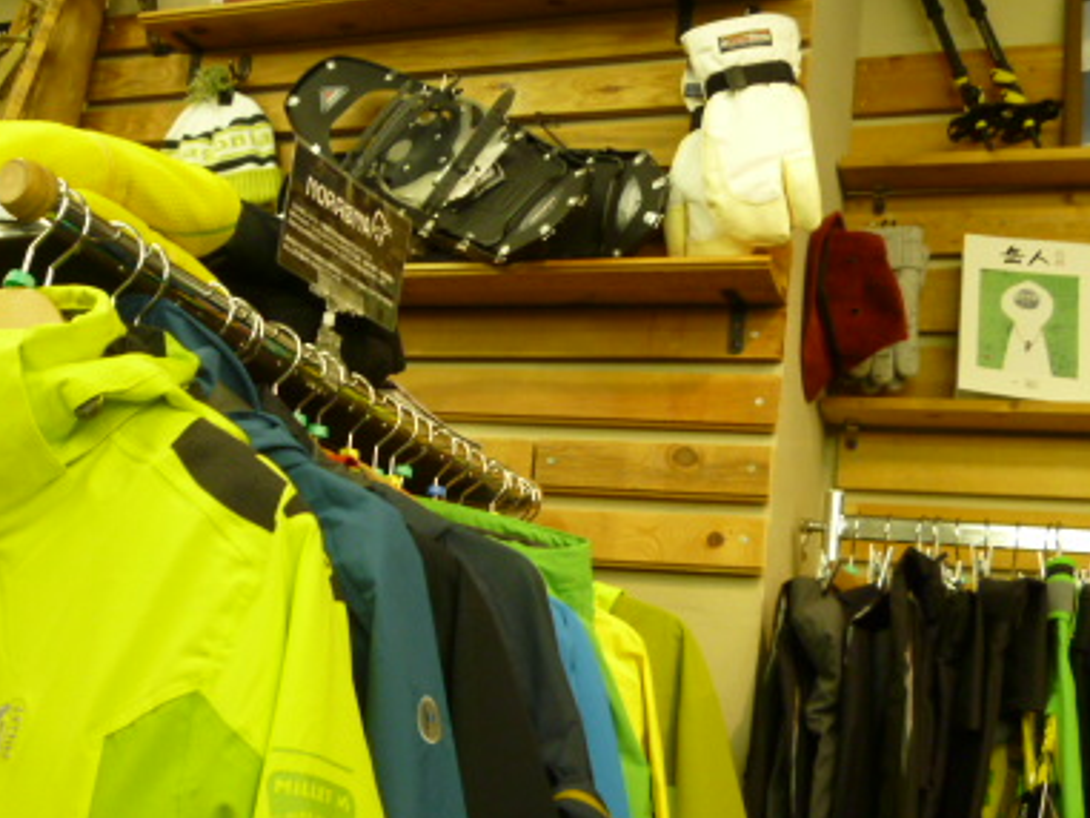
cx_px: 412
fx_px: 1323
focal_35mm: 42
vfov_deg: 34.3
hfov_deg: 44.4
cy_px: 469
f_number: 2.8
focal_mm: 4.5
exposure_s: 1/30
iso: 200
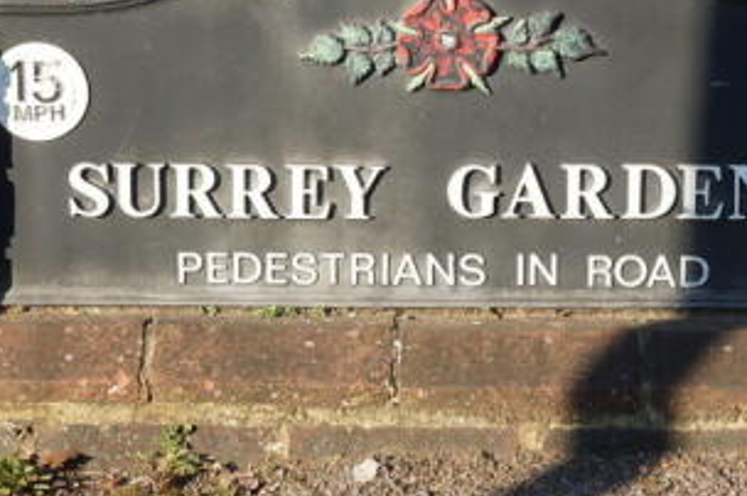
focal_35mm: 126
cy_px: 171
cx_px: 415
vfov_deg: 10.8
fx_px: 2613
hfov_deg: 16.3
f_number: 7.1
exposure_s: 1/125
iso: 100
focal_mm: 39
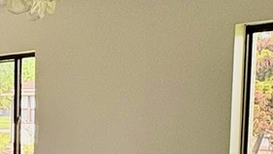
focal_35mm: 87
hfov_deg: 23.4
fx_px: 630
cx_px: -5
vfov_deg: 13.6
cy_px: 172
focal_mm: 2.22
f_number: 2.2
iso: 200
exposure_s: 1/120
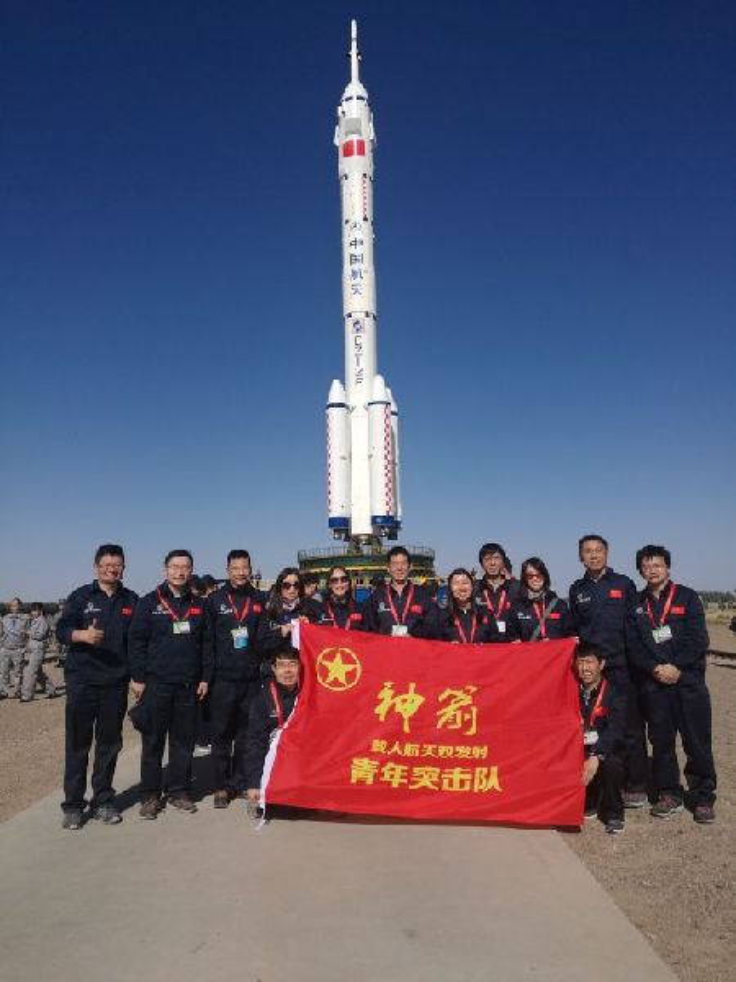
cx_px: 368
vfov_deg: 65.3
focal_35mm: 27
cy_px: 491
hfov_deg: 51.4
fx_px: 765
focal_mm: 4.04
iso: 50
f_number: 2
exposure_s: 1/2358
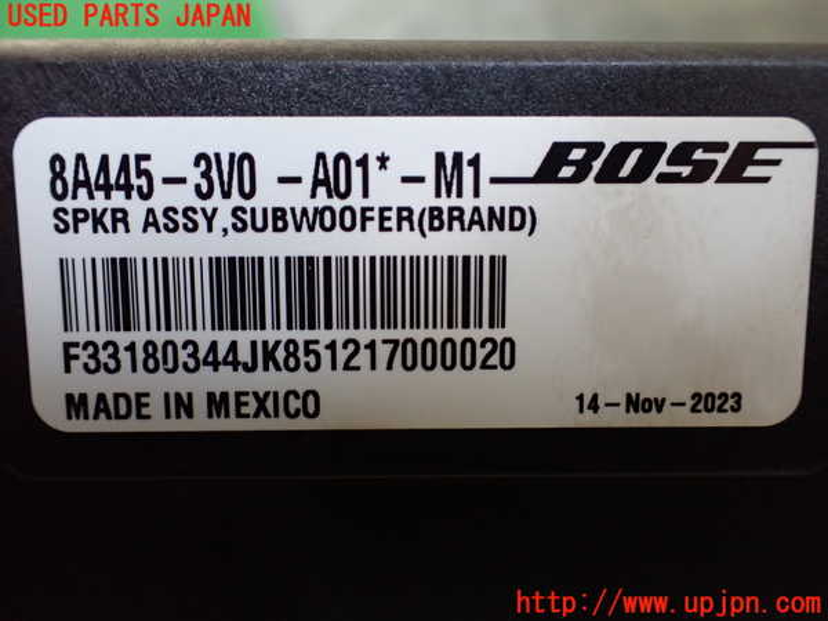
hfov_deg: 60.0
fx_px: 718
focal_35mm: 30
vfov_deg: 46.8
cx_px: 414
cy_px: 310
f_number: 2.3
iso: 800
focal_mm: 5.4
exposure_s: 1/100
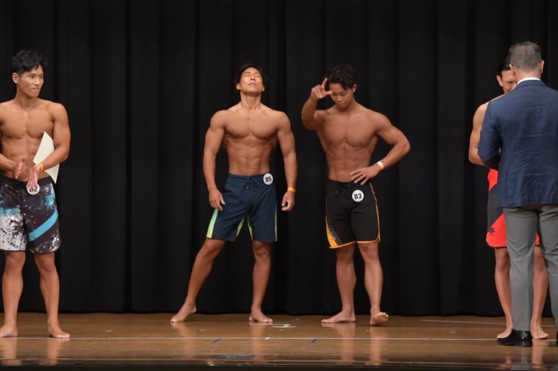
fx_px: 3130
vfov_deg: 6.8
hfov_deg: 10.2
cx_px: 279
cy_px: 186
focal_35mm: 202
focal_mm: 135
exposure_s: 1/400
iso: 6400
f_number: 5.6
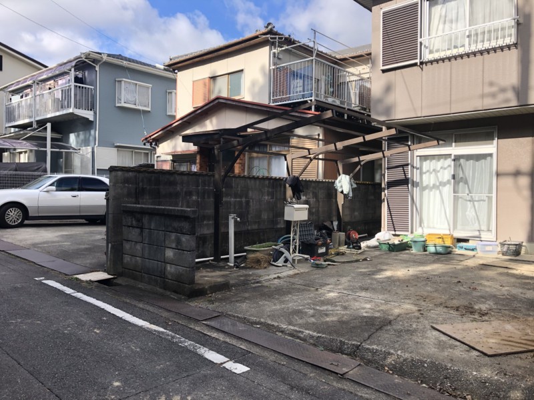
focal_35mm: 28
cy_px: 200
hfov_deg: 63.4
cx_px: 267
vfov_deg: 49.7
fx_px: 432
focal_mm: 3.99
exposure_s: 1/1043
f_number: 1.8
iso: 20
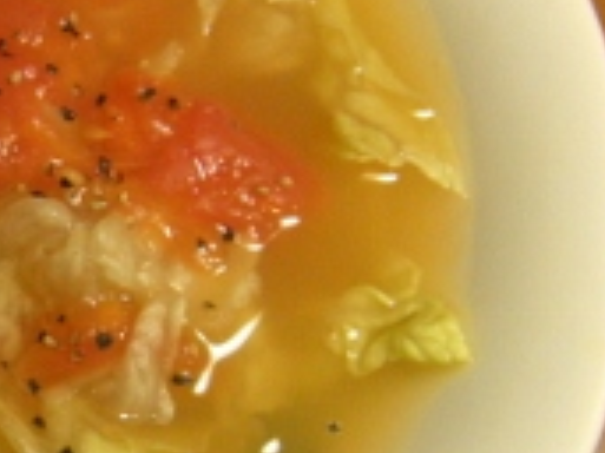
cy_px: 237
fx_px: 1432
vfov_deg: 18.0
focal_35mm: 82
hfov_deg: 22.5
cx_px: -57
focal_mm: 5.9
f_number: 3.8
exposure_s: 1/58.6
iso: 400
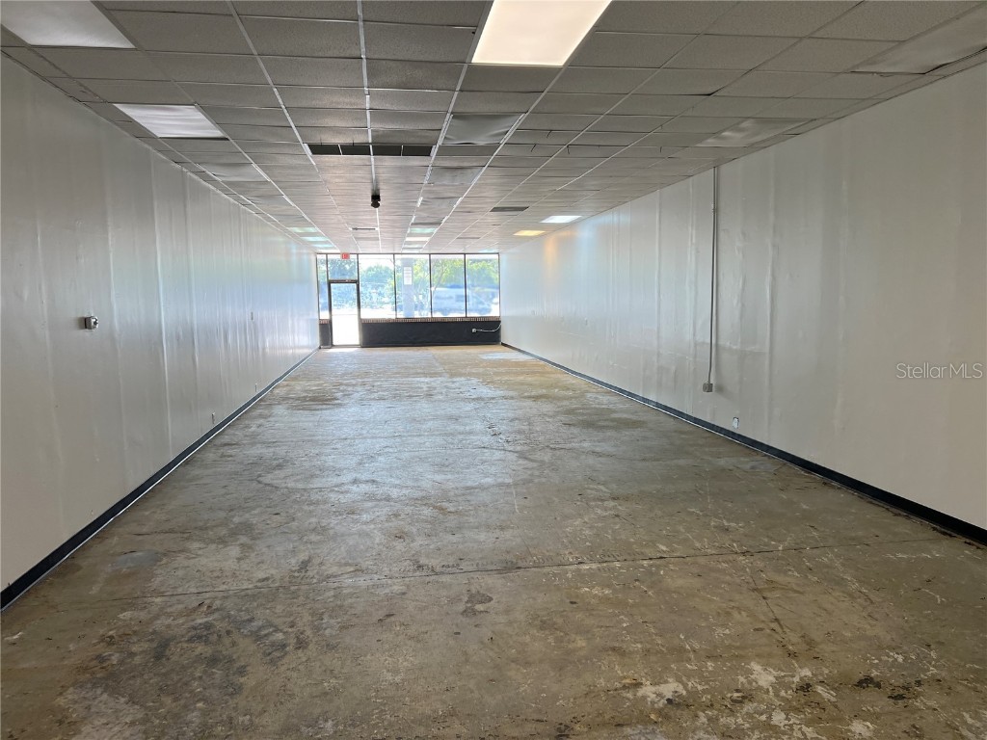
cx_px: 494
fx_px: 741
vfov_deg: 53.1
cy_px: 370
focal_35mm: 26
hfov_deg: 67.3
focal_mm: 5.7
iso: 50
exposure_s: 1/170
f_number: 1.5
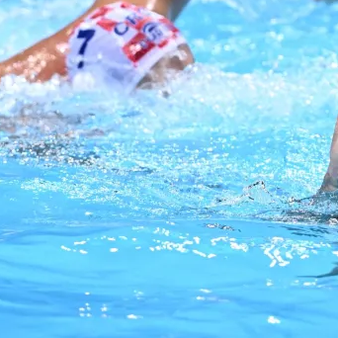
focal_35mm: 756
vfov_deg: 2.3
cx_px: 321
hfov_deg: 2.3
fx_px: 8352
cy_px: 91
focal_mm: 400
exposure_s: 1/2500
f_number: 4
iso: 4000
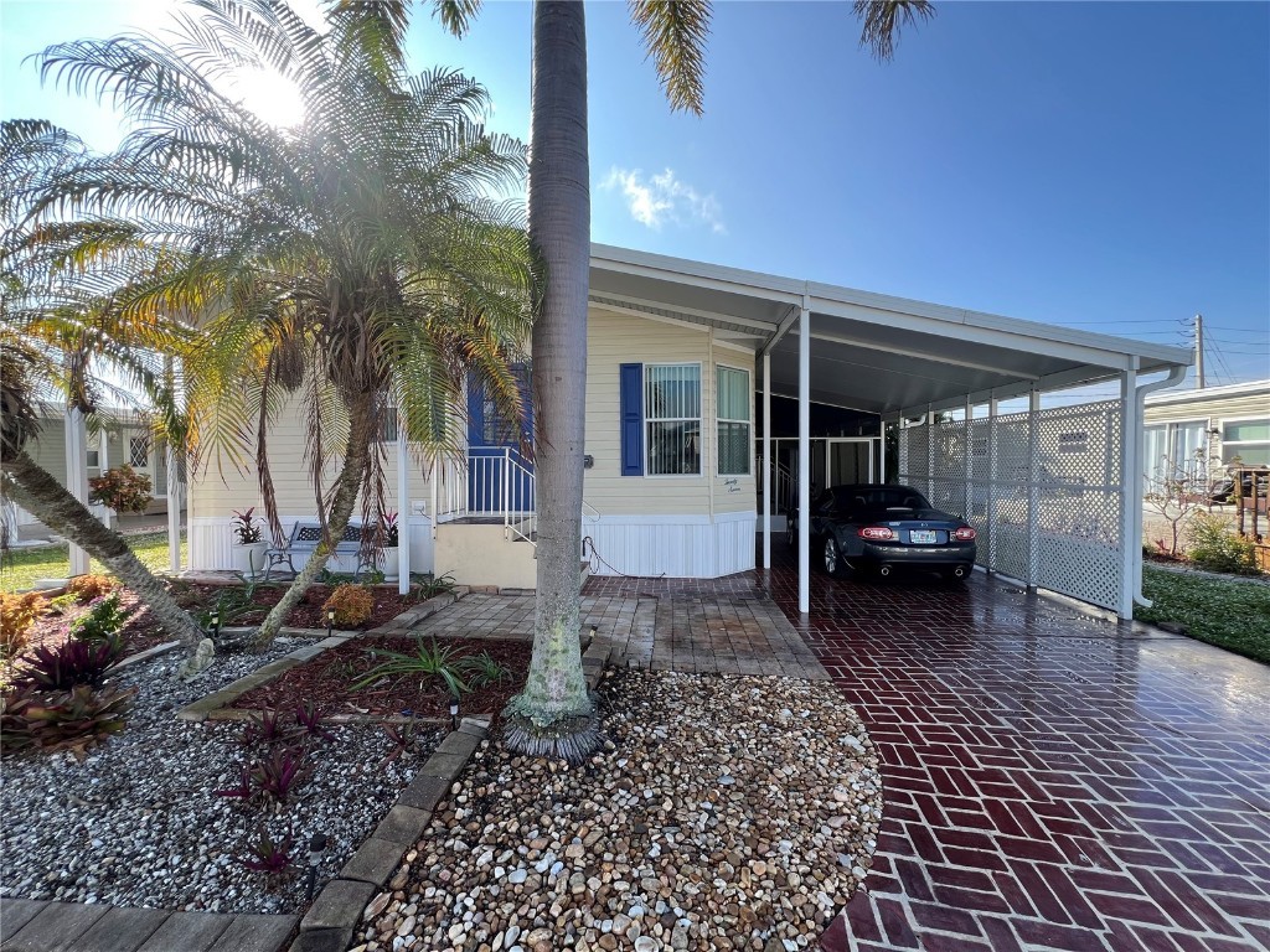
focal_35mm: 13
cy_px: 476
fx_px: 477
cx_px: 635
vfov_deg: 89.9
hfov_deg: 106.2
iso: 32
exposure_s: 1/413
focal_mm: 1.57
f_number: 1.8
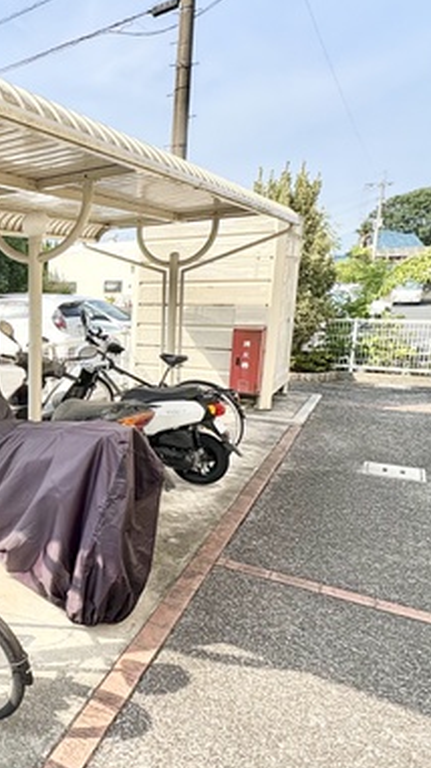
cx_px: -97
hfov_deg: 33.2
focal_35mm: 28
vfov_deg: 67.9
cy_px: 384
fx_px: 570
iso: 50
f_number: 2.2
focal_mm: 2.22
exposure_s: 1/1256
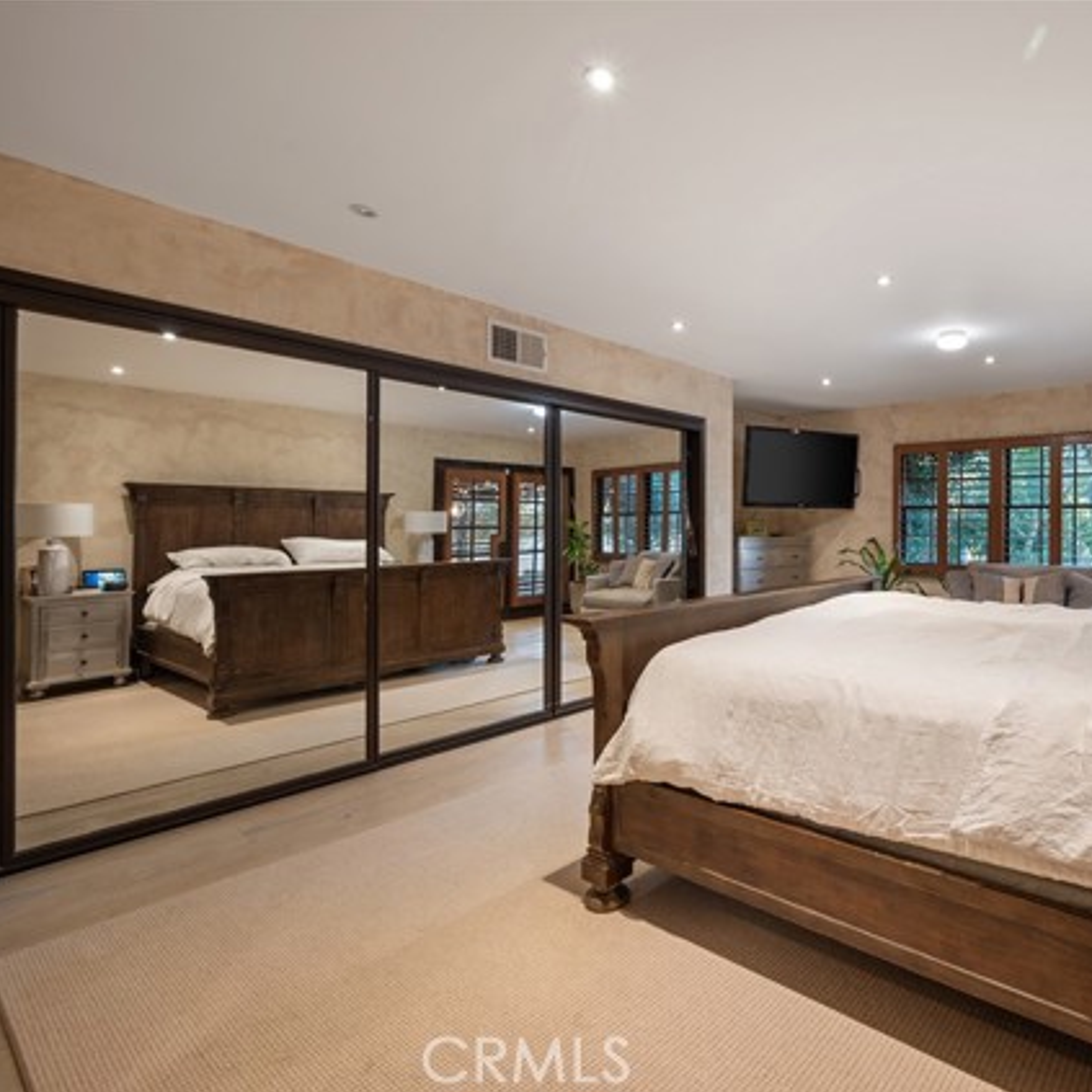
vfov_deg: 80.7
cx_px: 774
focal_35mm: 18
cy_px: 547
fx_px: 642
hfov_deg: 76.6
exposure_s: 1.3
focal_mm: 14
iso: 100
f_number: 8
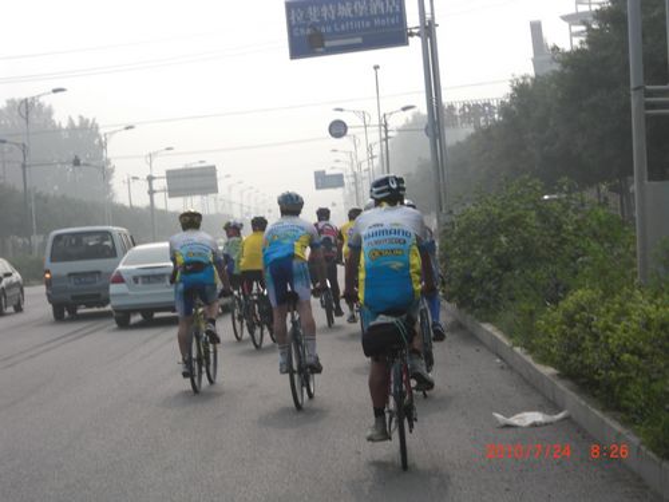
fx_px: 2087
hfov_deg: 18.2
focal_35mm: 108
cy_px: 251
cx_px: 334
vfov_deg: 13.7
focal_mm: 18.9
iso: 50
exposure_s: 1/250
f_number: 5.3
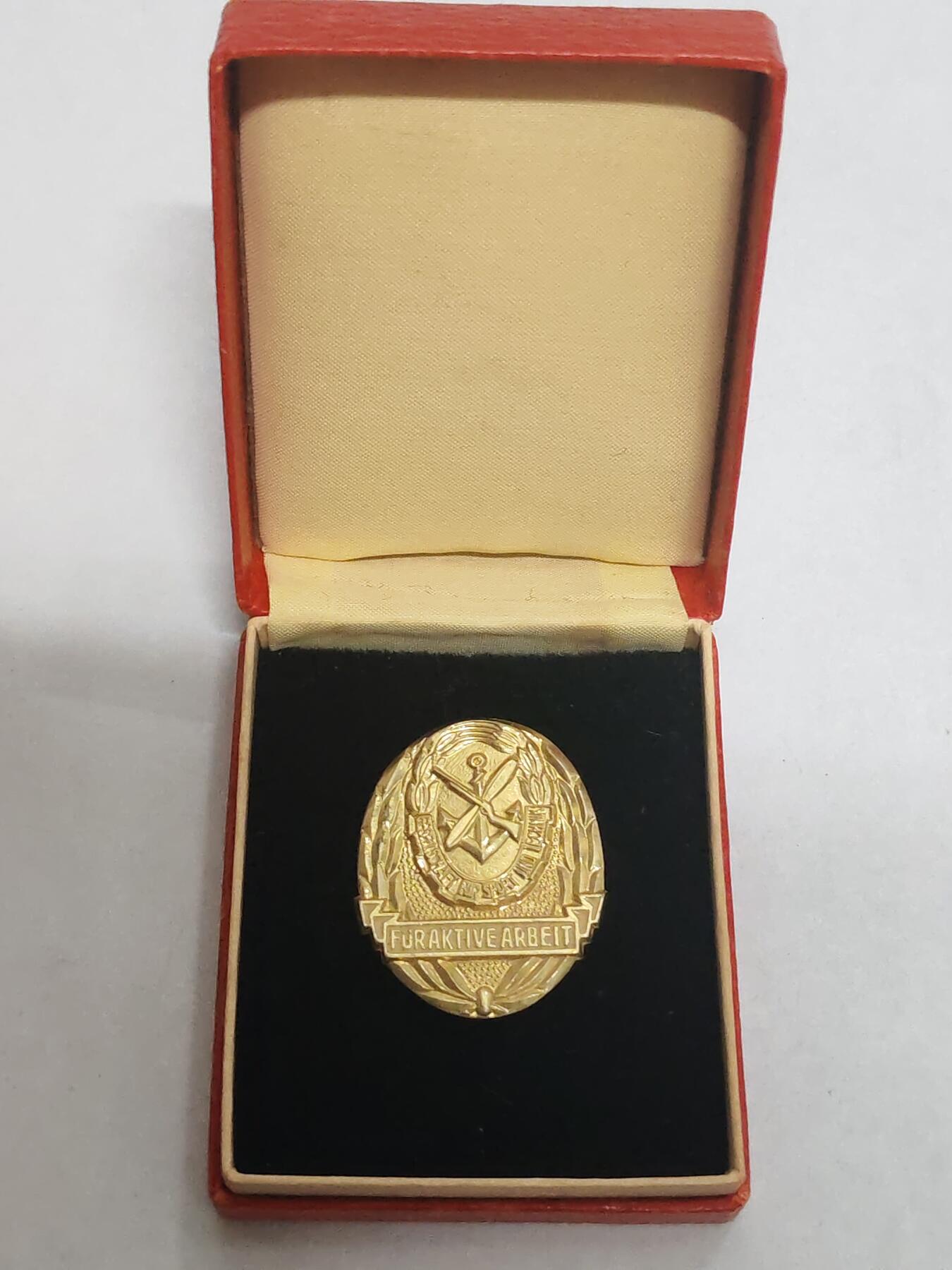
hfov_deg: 27.0
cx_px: 476
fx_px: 1980
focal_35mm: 54
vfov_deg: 35.5
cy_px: 635
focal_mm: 5.52
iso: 1250
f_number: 1.95
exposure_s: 1/50
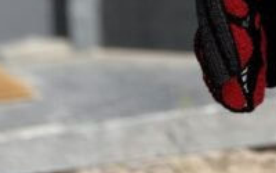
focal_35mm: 509
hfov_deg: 4.1
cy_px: -280
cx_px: 335
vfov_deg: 2.6
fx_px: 3829
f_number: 2.8
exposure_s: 1/576
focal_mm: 15.66
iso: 50
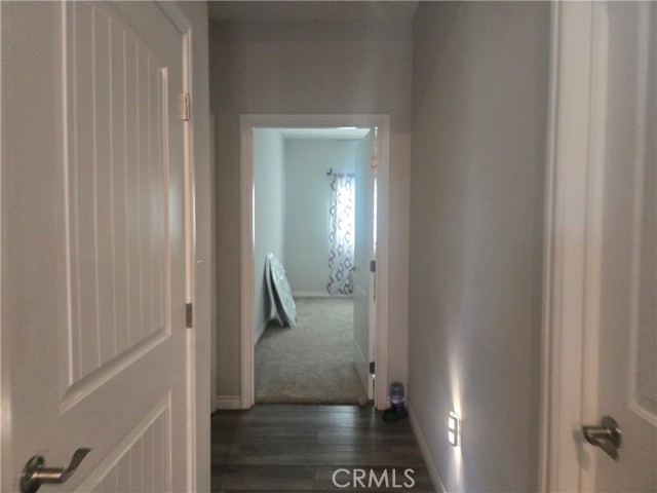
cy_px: 246
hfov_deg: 73.9
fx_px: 437
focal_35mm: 23
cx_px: 328
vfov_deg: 58.9
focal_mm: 5.4
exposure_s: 1/60
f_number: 1.8
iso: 640
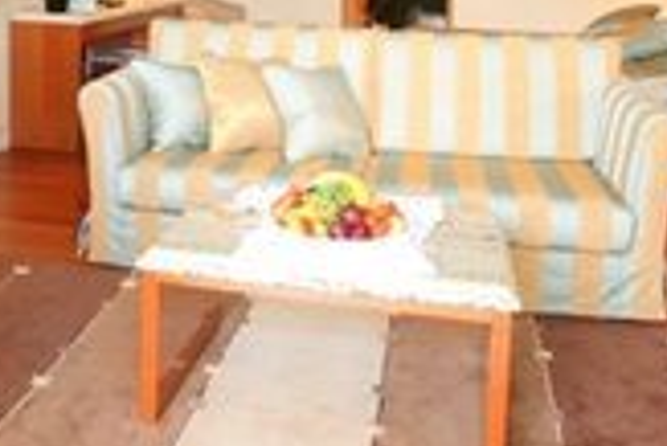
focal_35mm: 47
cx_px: 196
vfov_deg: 27.4
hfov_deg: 41.1
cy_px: 20
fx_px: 872
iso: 200
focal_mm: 16
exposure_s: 1
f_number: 16
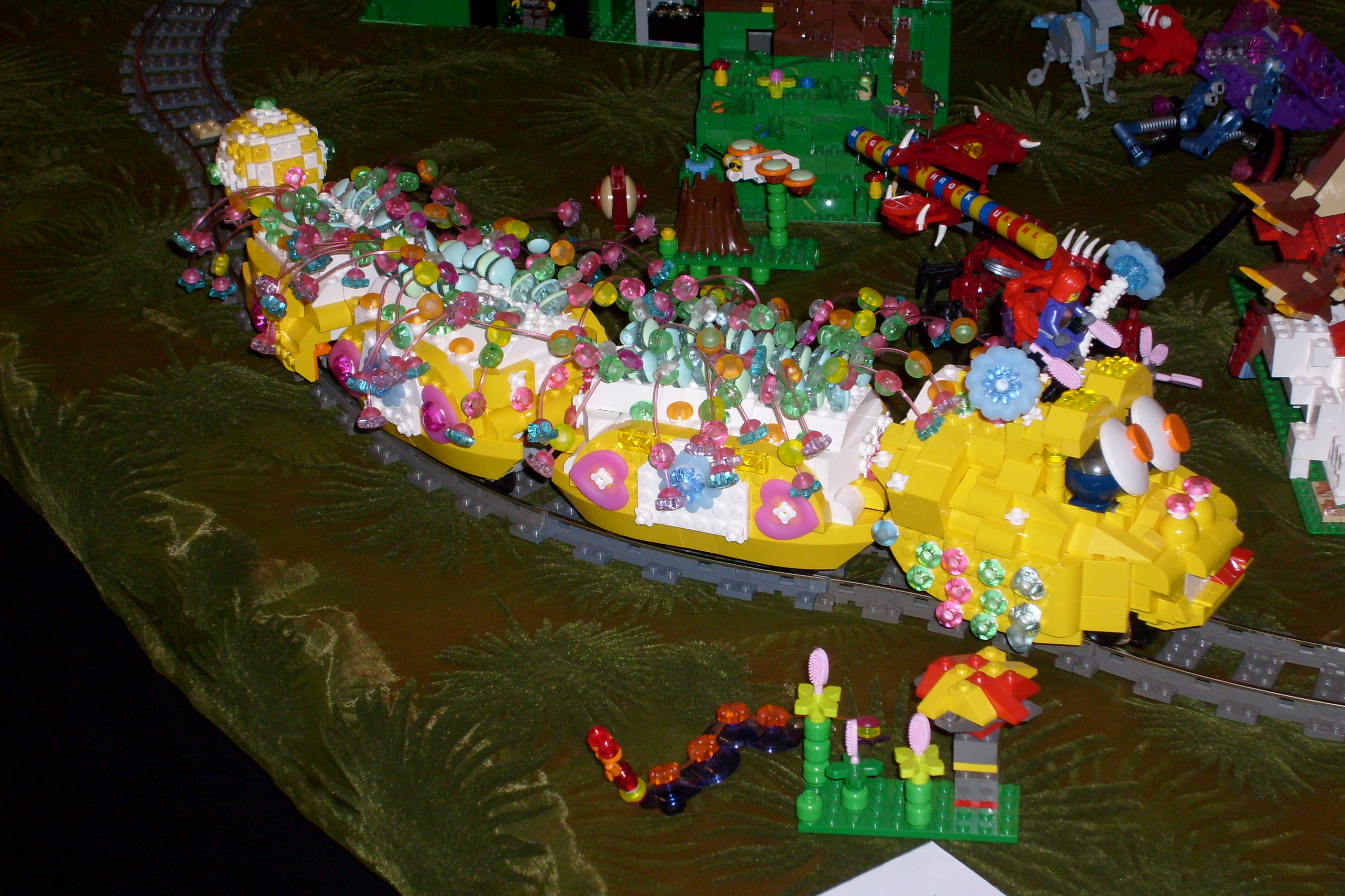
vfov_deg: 18.2
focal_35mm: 75
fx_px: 2802
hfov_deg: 27.0
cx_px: 672
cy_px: 450
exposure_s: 1/60
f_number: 3.9
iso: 100
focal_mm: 12
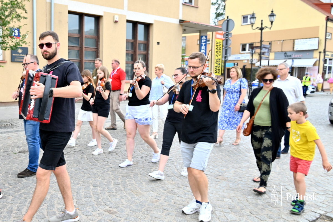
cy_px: 111
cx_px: 166
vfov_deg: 52.2
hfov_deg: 72.6
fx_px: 227
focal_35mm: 24
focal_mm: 24.5
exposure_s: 1/250
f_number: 5.6
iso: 200
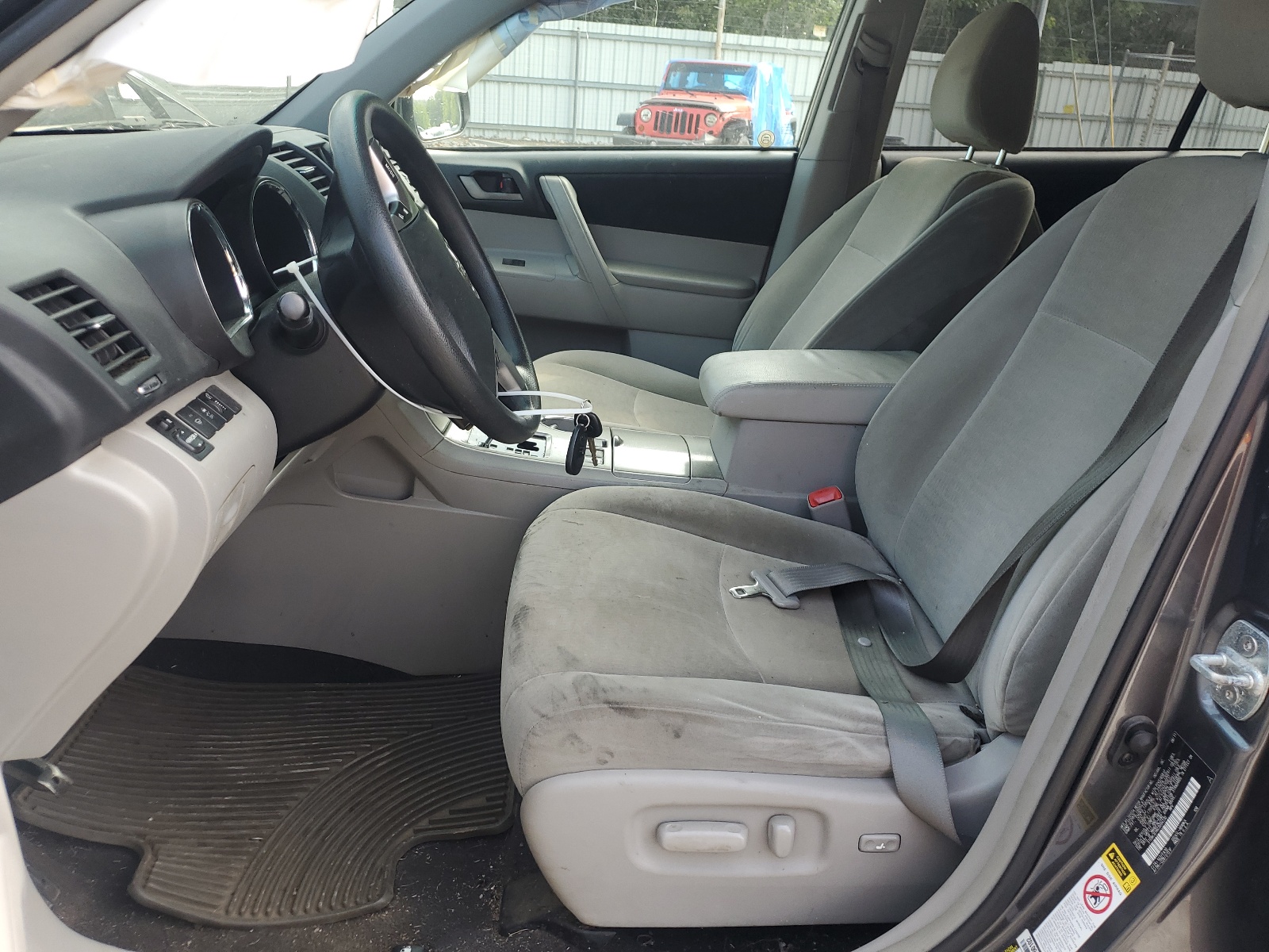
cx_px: 634
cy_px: 476
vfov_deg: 53.1
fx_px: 953
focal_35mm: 26
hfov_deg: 67.3
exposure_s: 1/244
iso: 50
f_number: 1.5
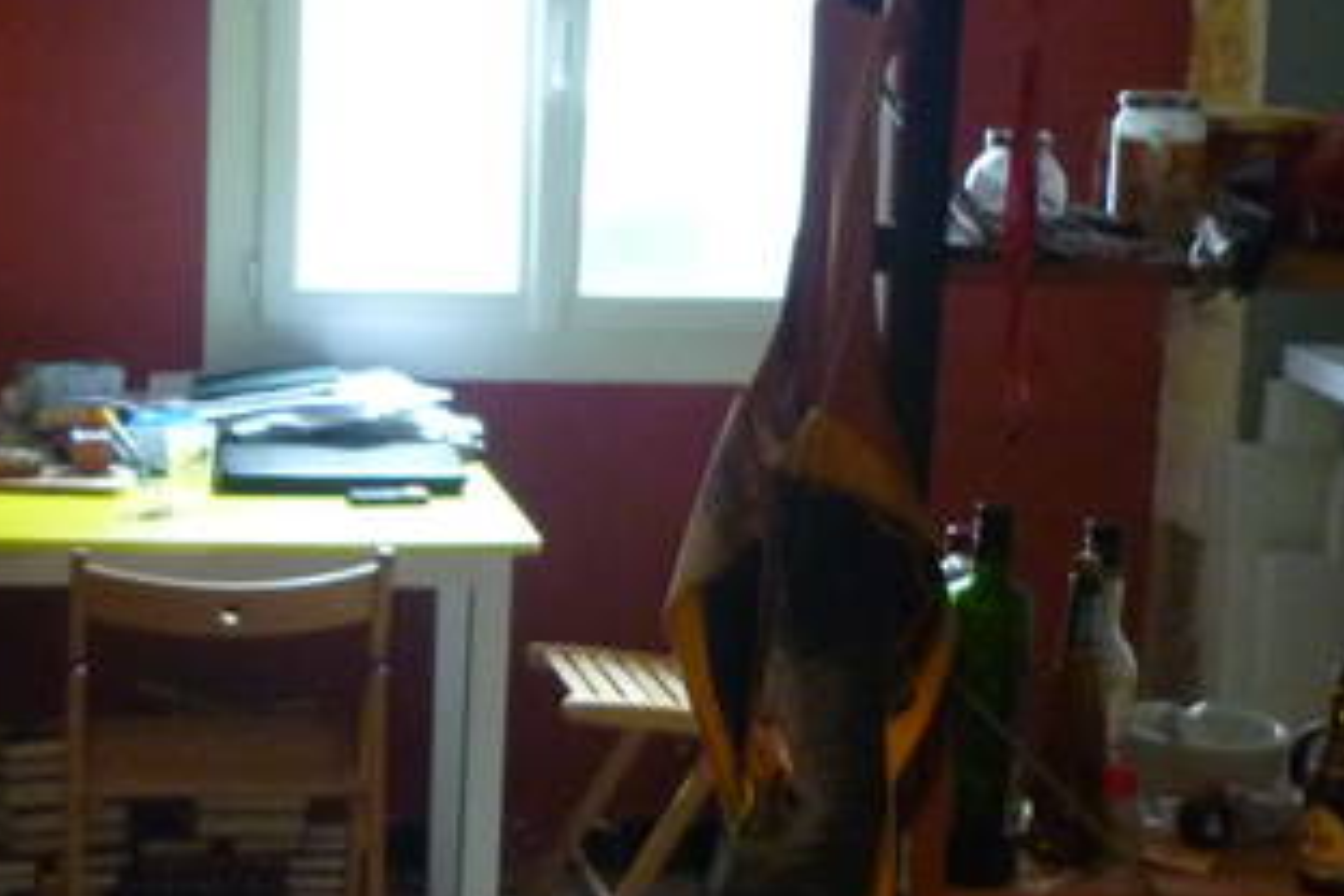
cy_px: 538
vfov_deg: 15.7
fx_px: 3248
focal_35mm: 87
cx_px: 116
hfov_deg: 22.8
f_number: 2.8
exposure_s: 1/20
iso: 400
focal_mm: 5.5
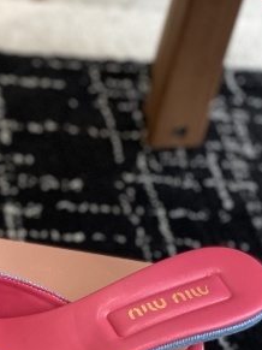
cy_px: 286
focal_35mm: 143
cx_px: -52
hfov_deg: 10.2
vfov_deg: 13.7
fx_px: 1444
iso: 100
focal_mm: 6
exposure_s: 1/122
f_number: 2
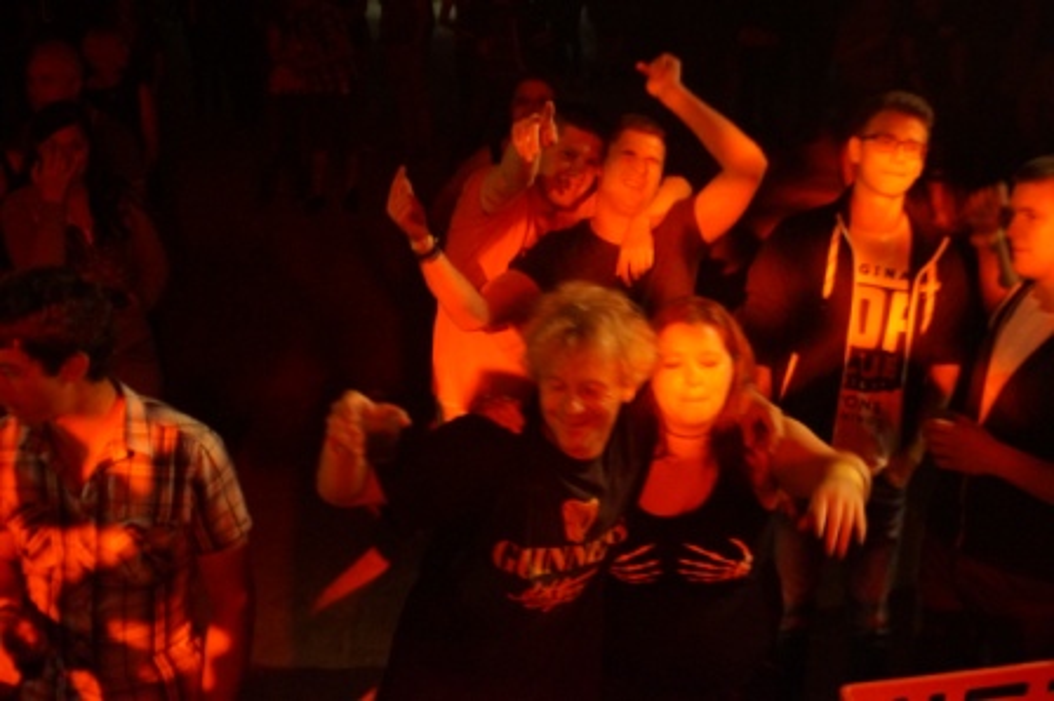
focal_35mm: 42
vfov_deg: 31.8
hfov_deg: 46.4
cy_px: 350
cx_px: 527
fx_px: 1229
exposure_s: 1/60
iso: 3200
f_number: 3.5
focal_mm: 28
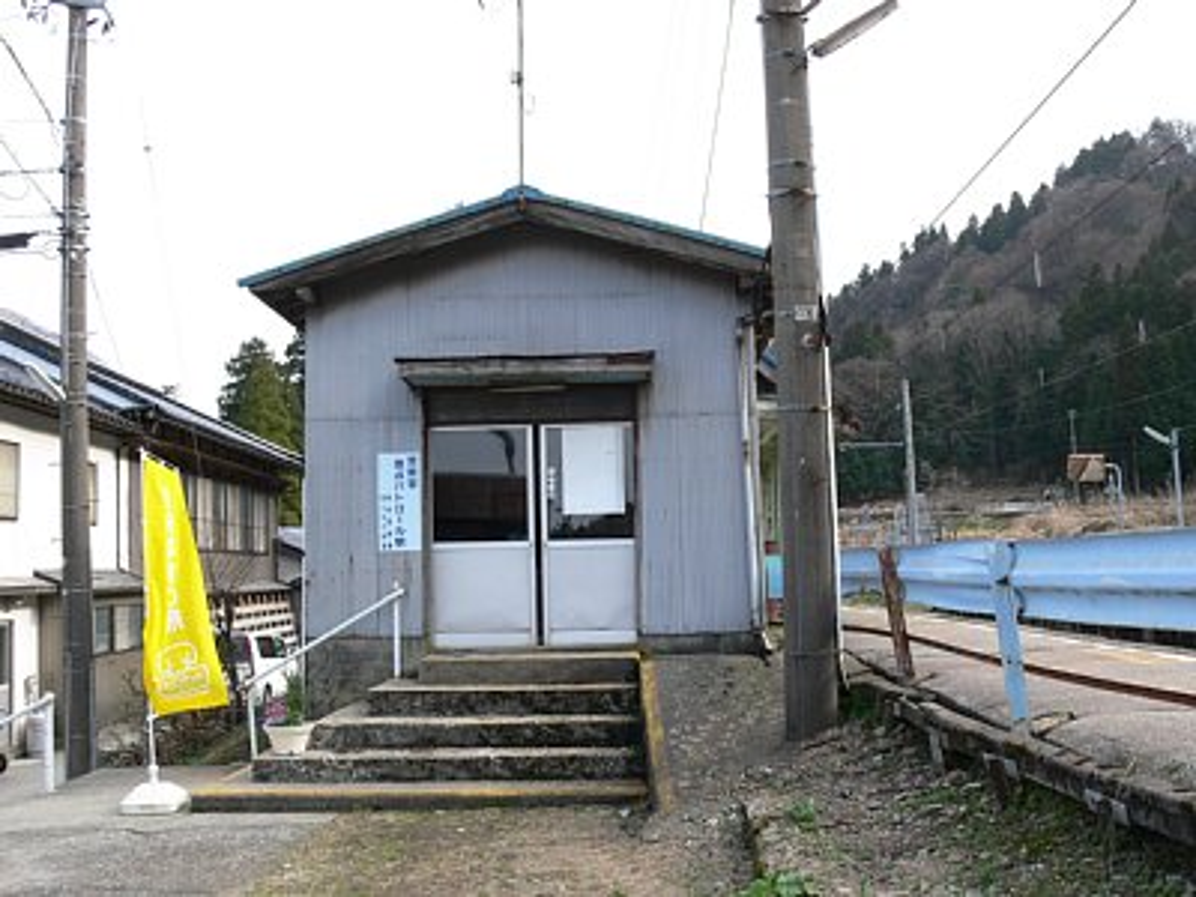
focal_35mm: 35
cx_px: 598
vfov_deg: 40.7
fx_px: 1209
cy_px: 448
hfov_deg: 52.6
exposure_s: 1/125
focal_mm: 7.4
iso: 80
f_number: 4.5
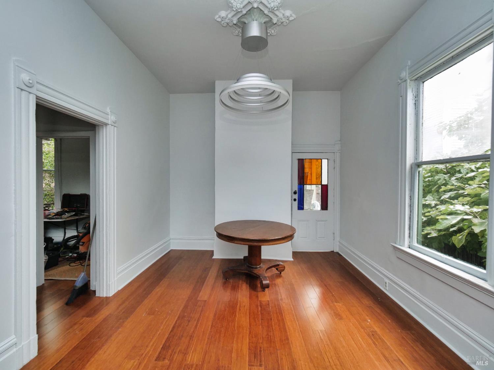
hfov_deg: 102.1
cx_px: 247
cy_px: 185
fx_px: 200
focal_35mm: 14
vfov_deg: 85.7
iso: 800
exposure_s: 1/160
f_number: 5.6
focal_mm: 7
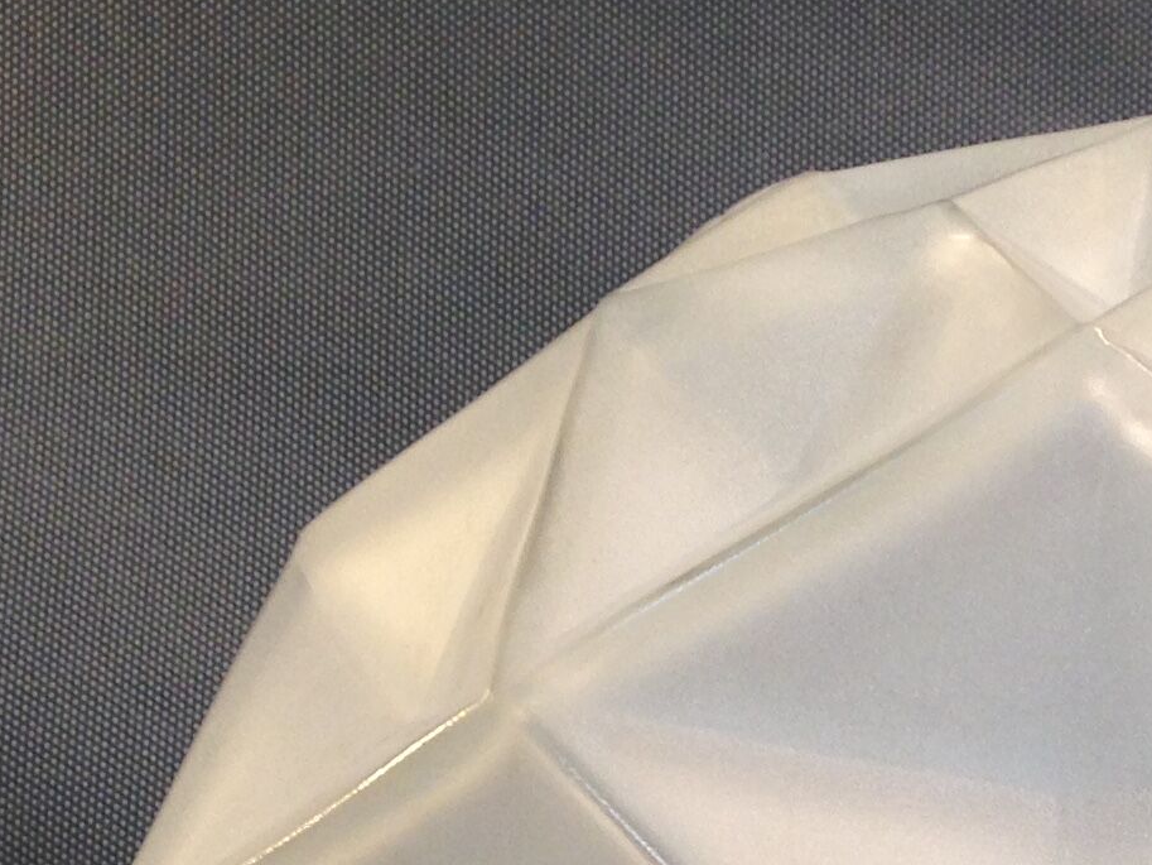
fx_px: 3927
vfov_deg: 12.1
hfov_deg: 16.3
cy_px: 1239
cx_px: 1184
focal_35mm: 118
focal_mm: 4.12
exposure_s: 1/30
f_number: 2.4
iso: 50
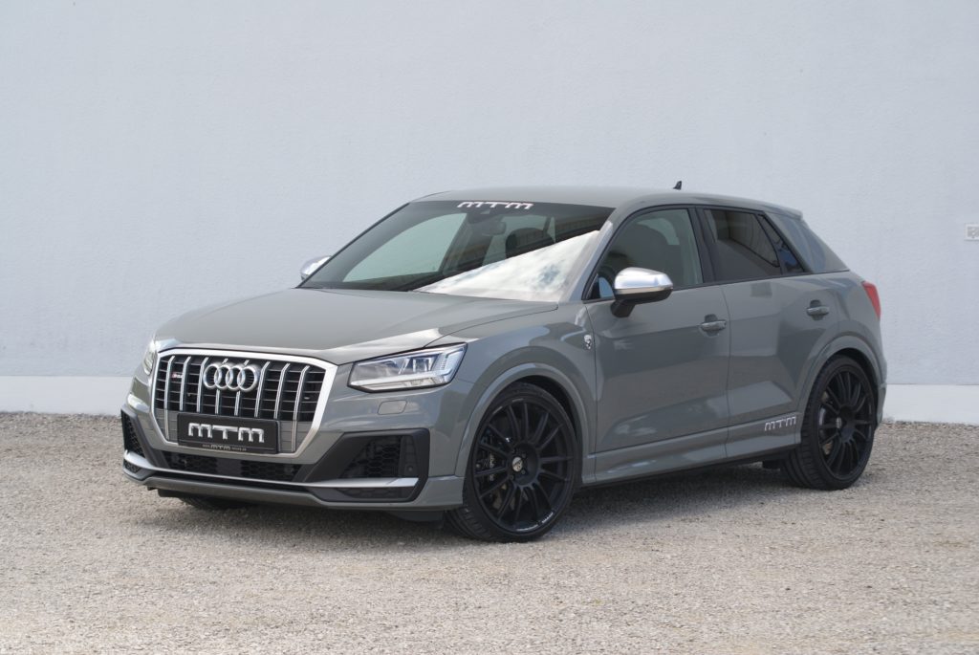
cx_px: 490
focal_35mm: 90
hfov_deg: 22.6
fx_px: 2450
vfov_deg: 15.2
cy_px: 328
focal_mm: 60
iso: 100
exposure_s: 1/125
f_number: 7.1
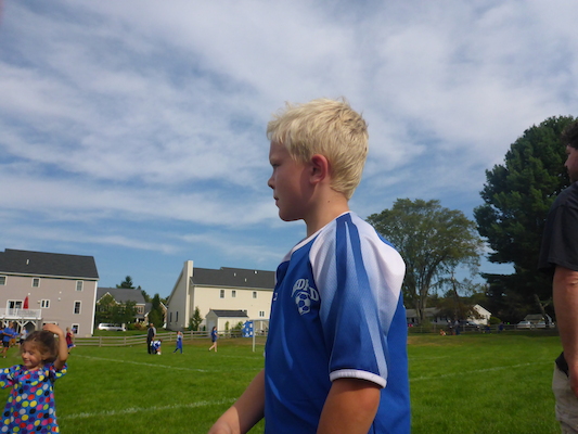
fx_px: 468
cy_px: 217
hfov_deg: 63.4
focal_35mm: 28
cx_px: 289
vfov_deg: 49.8
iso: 320
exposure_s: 1/500
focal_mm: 4.9
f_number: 10
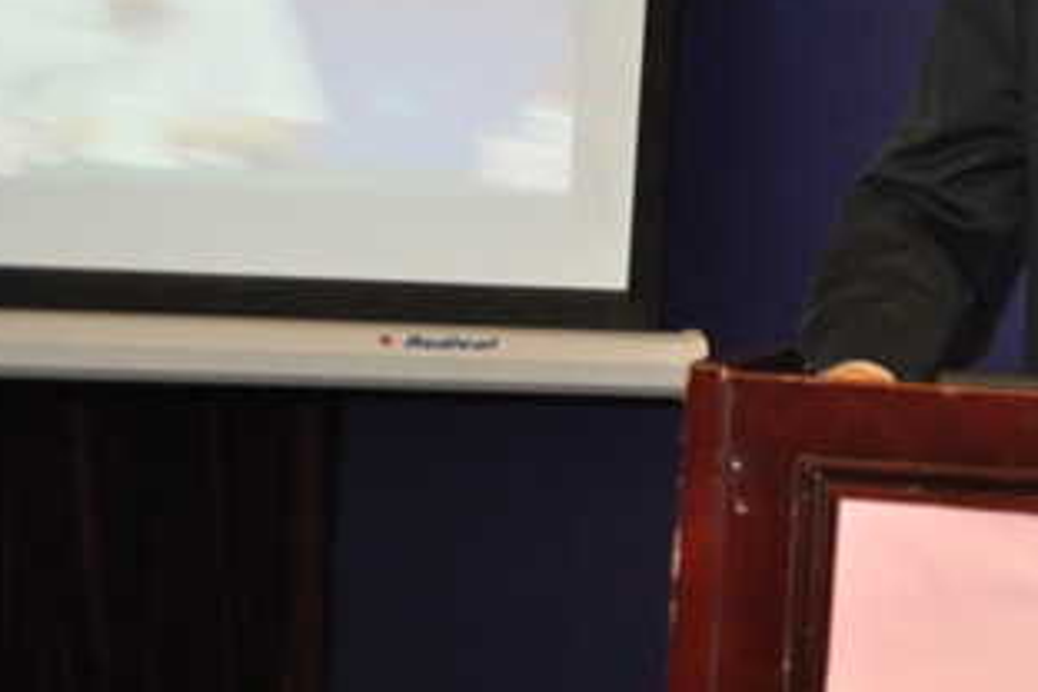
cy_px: 72
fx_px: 3546
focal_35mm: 123
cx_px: 1307
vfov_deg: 11.1
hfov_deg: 15.9
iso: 800
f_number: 4.8
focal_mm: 32
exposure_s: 1/60
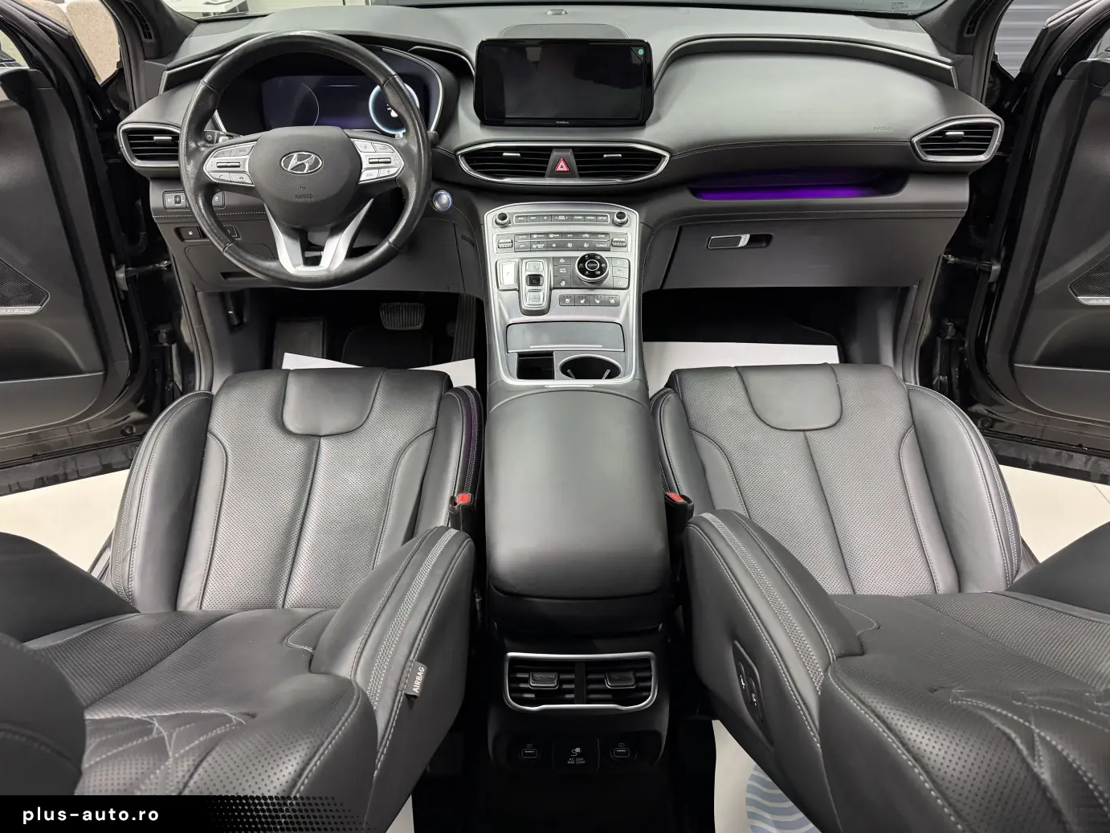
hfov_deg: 69.4
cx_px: 544
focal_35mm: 25
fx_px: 802
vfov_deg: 54.9
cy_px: 402
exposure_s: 1/33
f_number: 1.78
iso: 640
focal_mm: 6.76
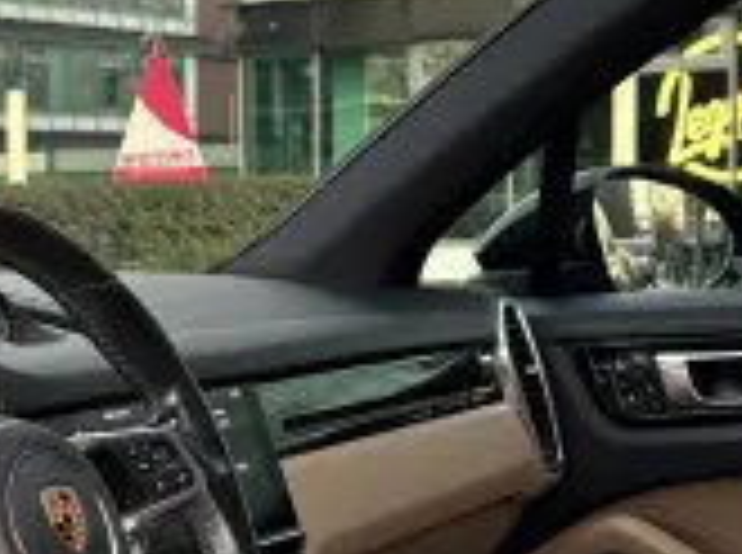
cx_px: 36
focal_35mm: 105
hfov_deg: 18.4
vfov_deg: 14.0
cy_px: 378
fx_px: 2246
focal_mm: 6.76
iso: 100
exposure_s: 1/69
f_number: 1.78
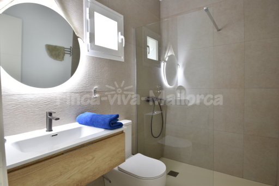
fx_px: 151
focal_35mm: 20
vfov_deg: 63.2
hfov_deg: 85.4
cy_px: 93
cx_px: 140
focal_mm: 13
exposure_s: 1/4
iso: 100
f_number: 5.6
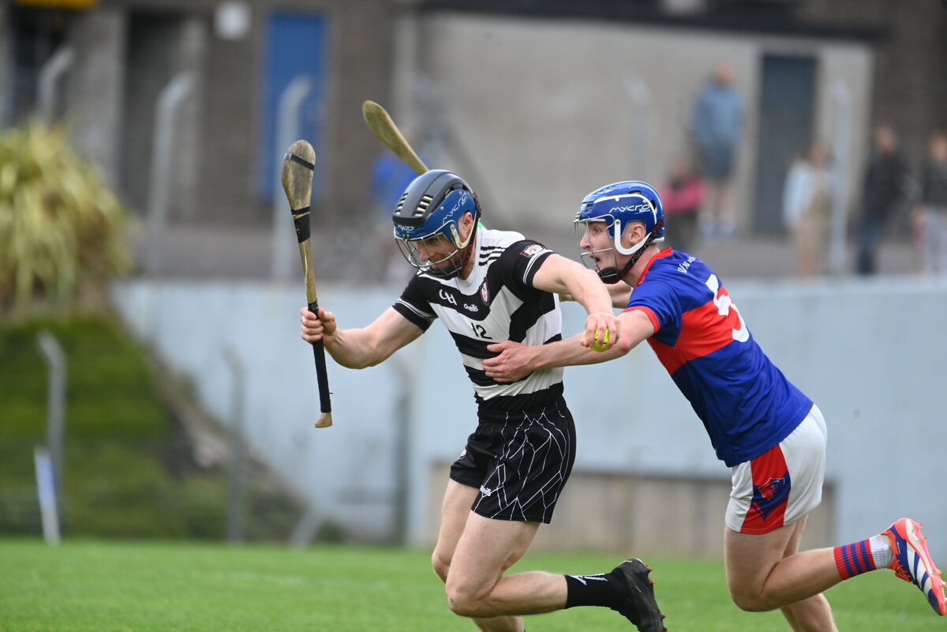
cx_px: 474
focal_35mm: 500
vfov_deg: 2.7
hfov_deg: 4.1
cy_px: 316
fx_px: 13152
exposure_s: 1/1600
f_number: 5.6
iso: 2000
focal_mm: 500
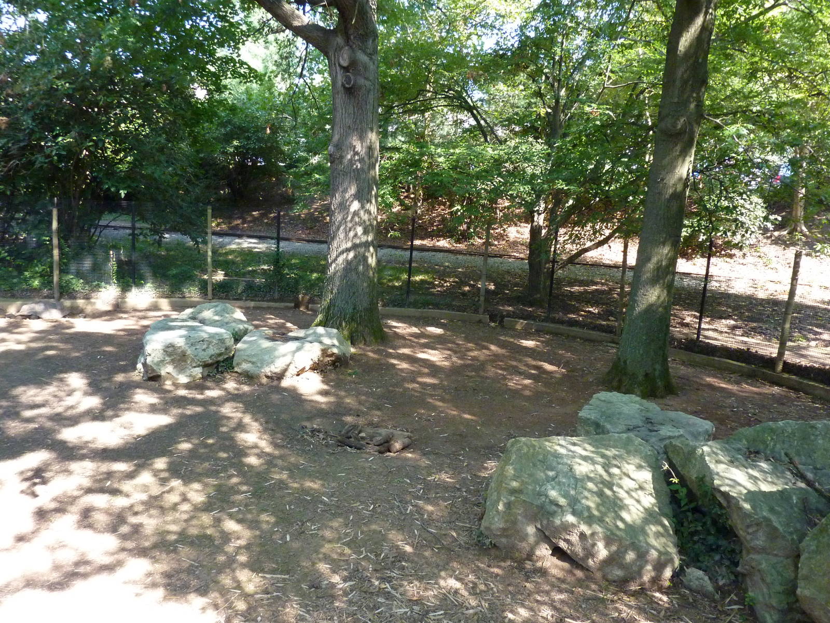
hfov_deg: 69.4
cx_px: 415
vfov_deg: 54.9
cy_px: 312
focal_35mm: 25
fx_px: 599
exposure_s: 1/200
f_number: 3.3
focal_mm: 4.1
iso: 400
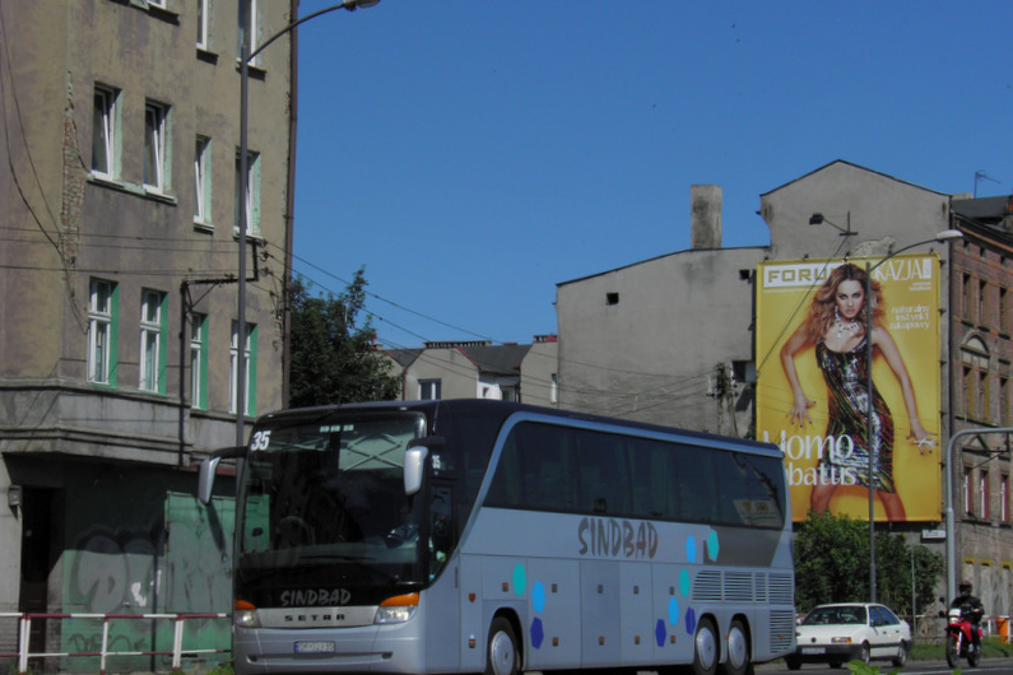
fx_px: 2476
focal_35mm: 88
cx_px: 506
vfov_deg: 15.5
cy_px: 348
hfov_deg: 23.1
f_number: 5.6
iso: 50
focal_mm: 15.2
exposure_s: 1/800
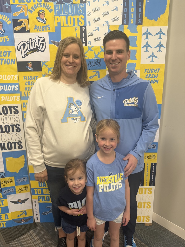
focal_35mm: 24
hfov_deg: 56.8
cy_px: 124
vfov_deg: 71.6
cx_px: 92
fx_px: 171
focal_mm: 6.76
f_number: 1.78
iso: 250
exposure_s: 1/60
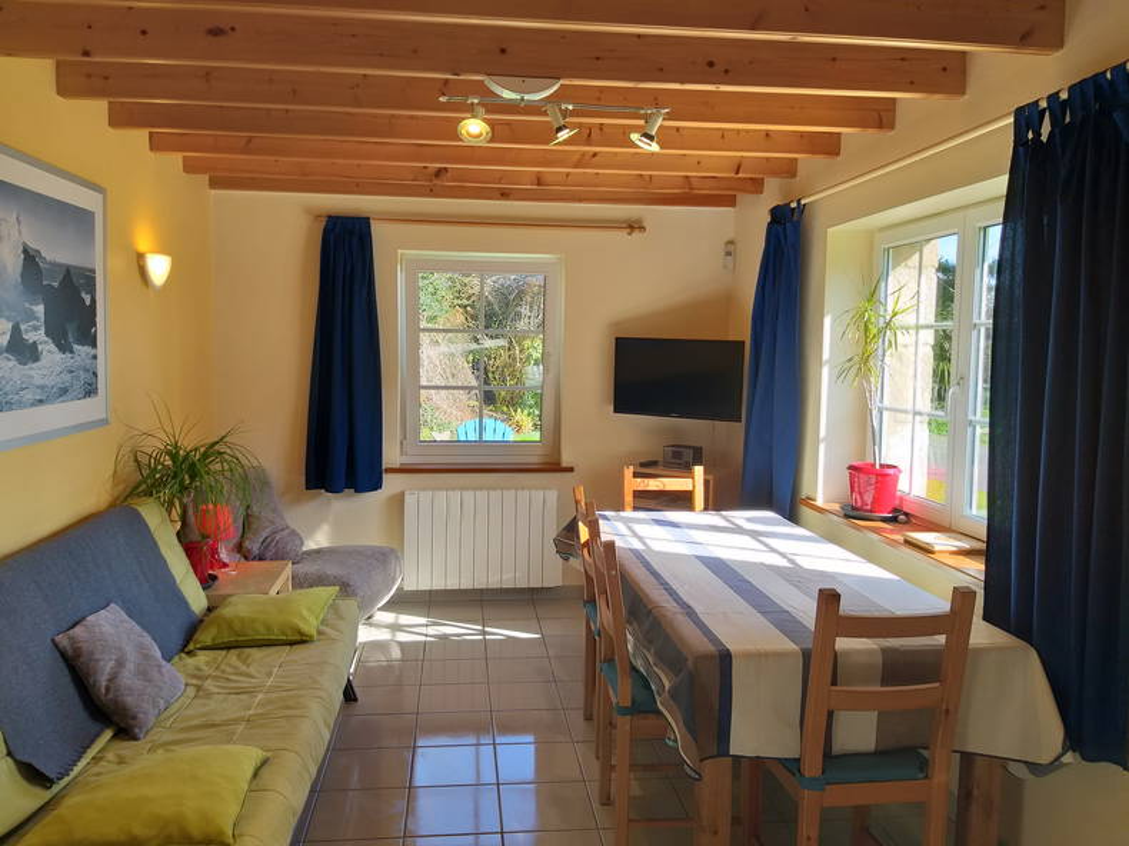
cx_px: 564
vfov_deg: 53.0
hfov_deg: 67.3
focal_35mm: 26
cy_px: 423
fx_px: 848
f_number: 1.7
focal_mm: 3.93
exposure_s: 1/154
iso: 40
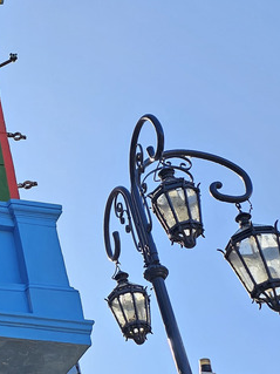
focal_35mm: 77
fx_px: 831
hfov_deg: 17.5
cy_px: 240
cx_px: -121
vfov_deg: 25.3
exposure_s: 1/532
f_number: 1.7
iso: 16
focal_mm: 6.3
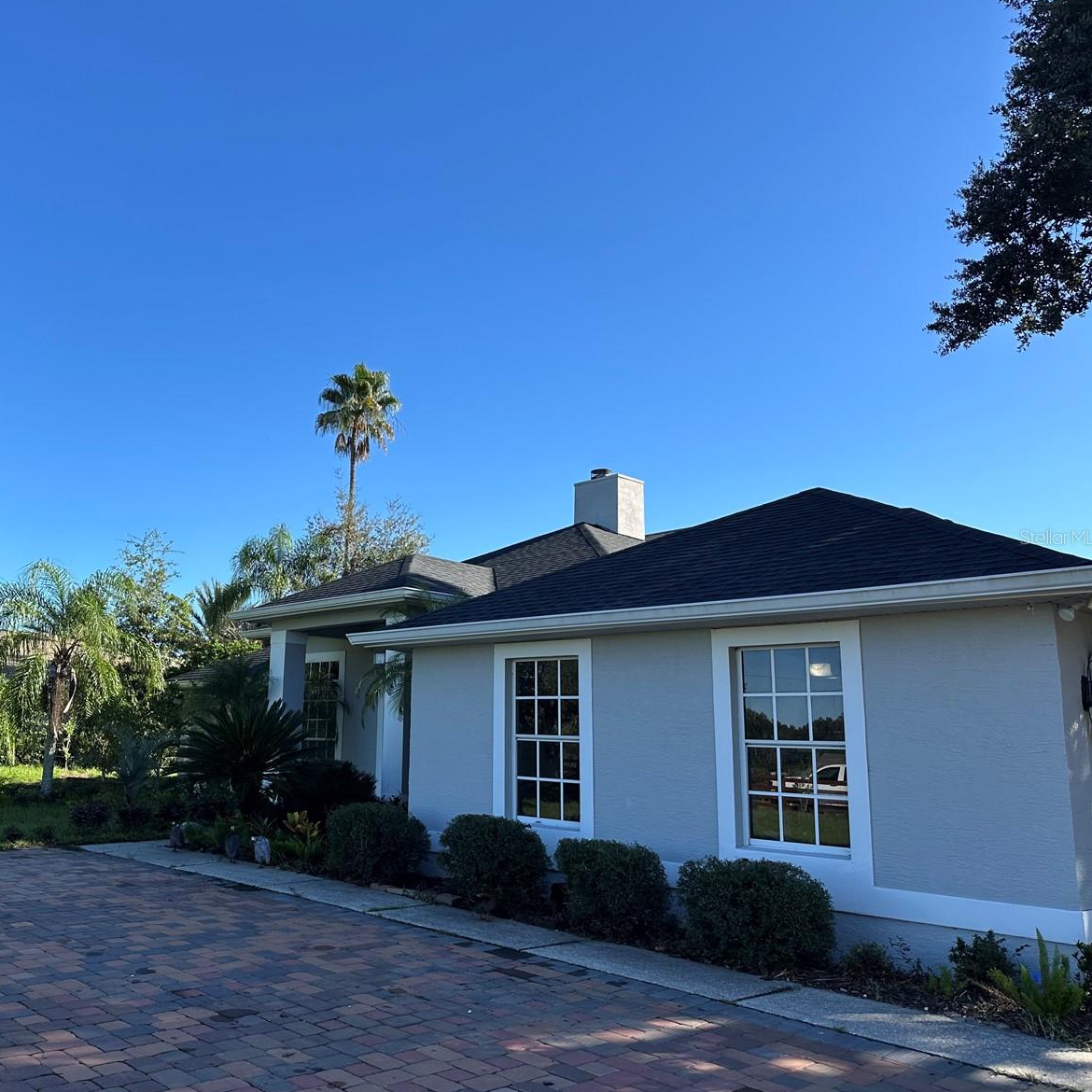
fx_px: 1035
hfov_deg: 54.5
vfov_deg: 55.6
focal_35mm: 29
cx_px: 361
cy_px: 537
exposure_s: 1/2591
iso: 80
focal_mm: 6.86
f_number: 1.78
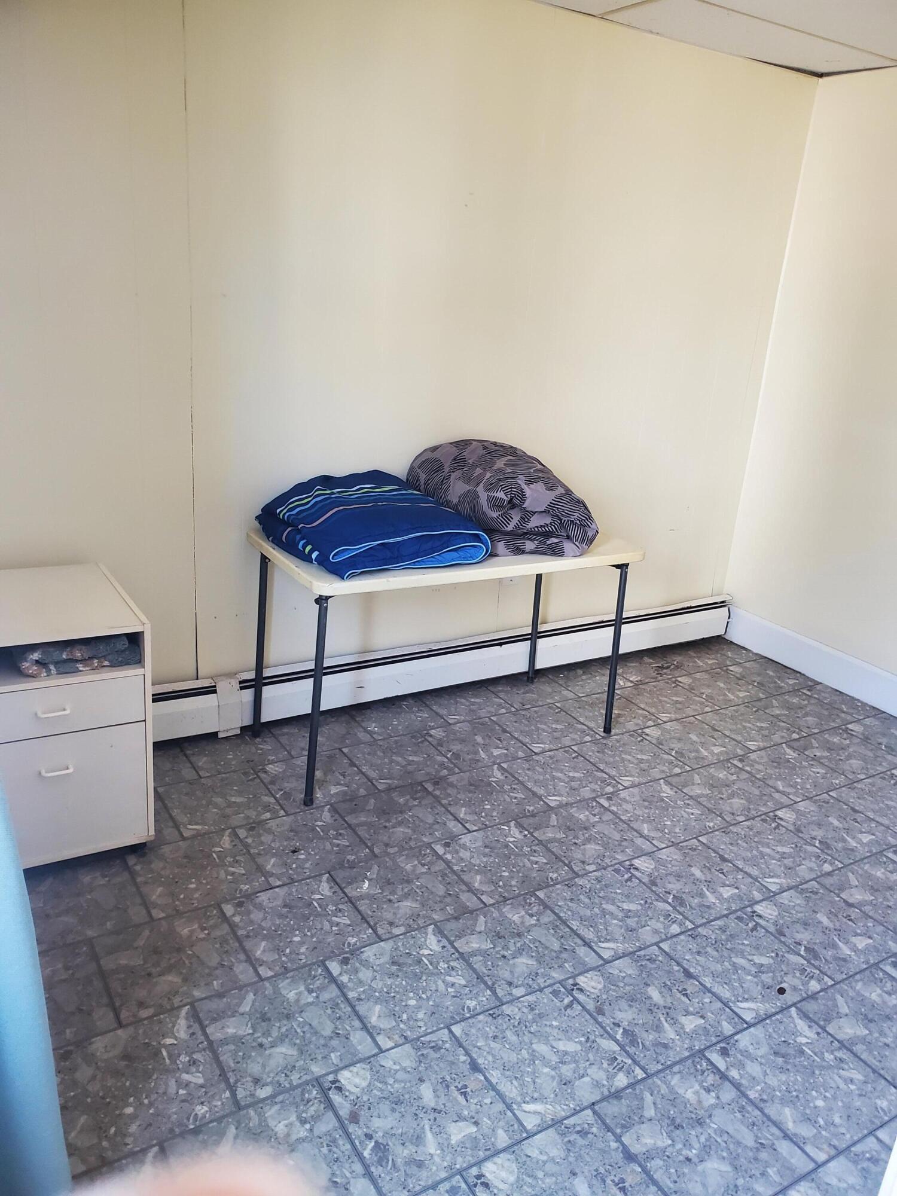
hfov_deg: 53.1
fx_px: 898
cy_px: 598
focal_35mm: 26
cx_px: 448
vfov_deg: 67.3
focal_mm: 4.3
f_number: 2.4
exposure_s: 1/40
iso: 320
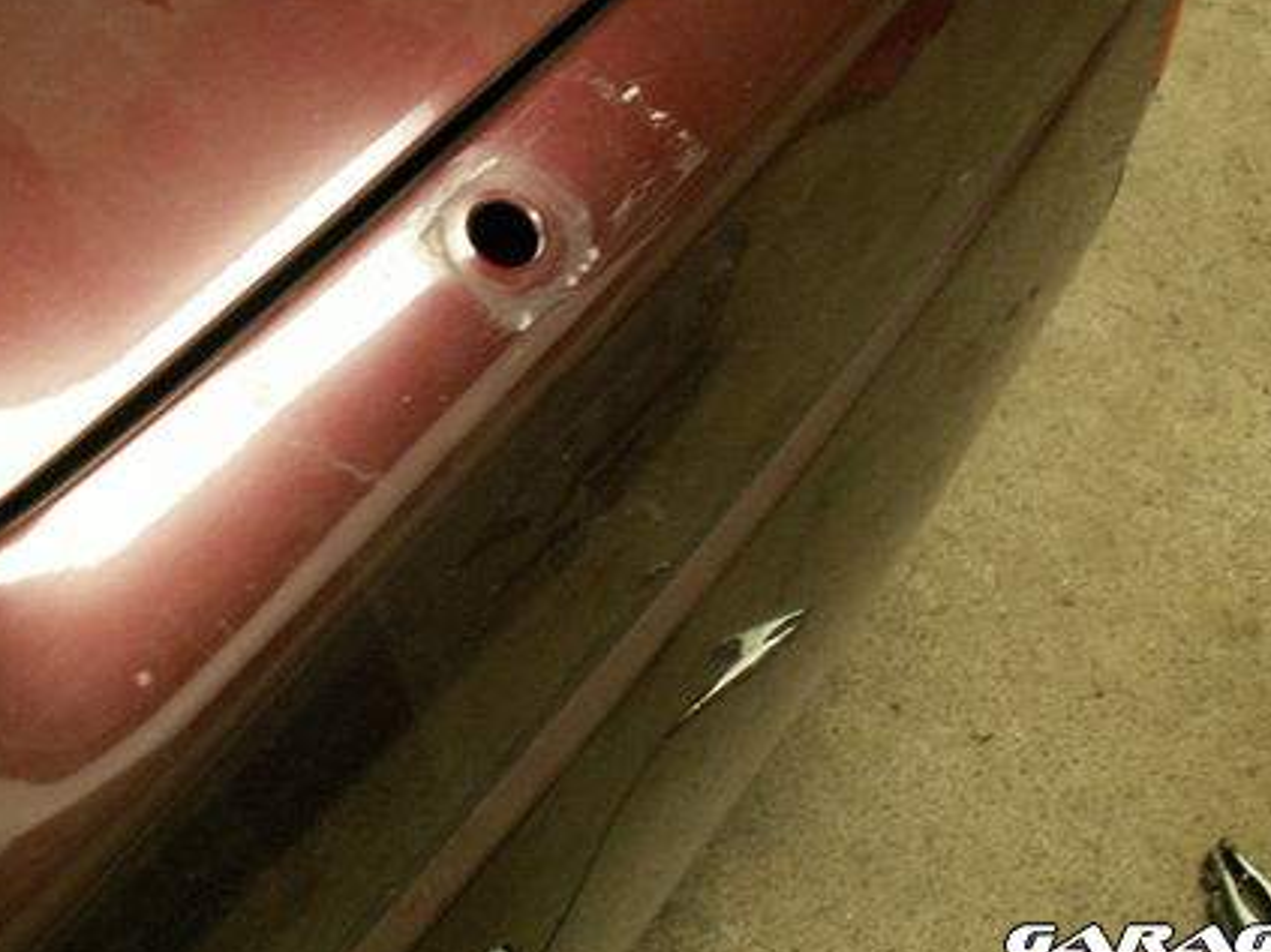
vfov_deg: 27.2
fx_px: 1945
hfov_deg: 36.1
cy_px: 249
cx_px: 559
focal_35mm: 53
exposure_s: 1/10
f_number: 2.8
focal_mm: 5.86
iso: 160
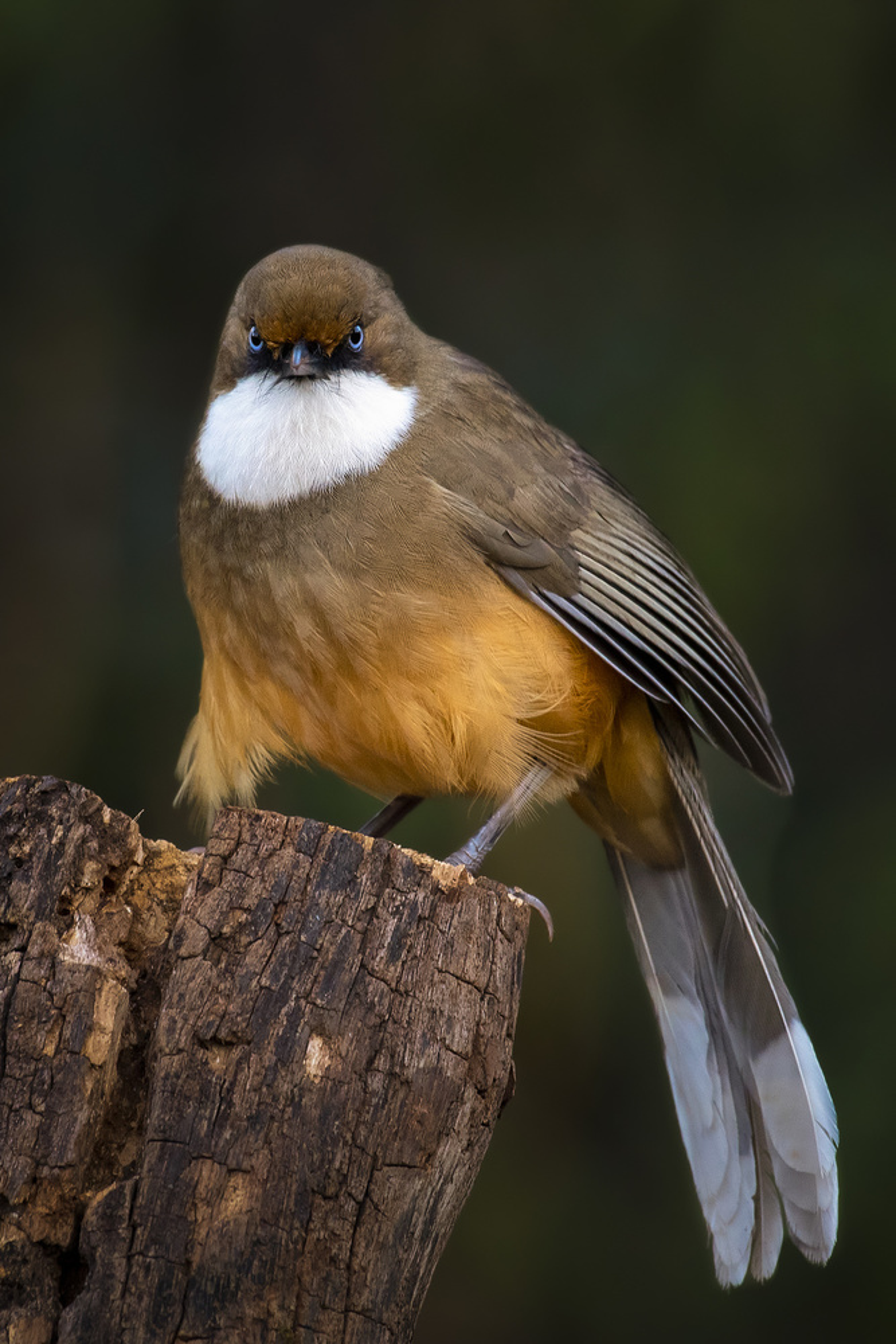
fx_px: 18659
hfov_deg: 2.8
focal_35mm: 500
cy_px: 672
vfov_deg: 4.1
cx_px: 448
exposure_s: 1/320
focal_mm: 500
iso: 1250
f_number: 7.1
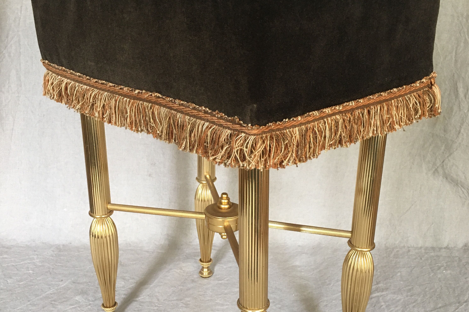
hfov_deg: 47.4
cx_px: 238
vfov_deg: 32.6
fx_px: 534
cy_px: 184
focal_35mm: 41
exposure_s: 1/33
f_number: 2.2
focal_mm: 4.15
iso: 160
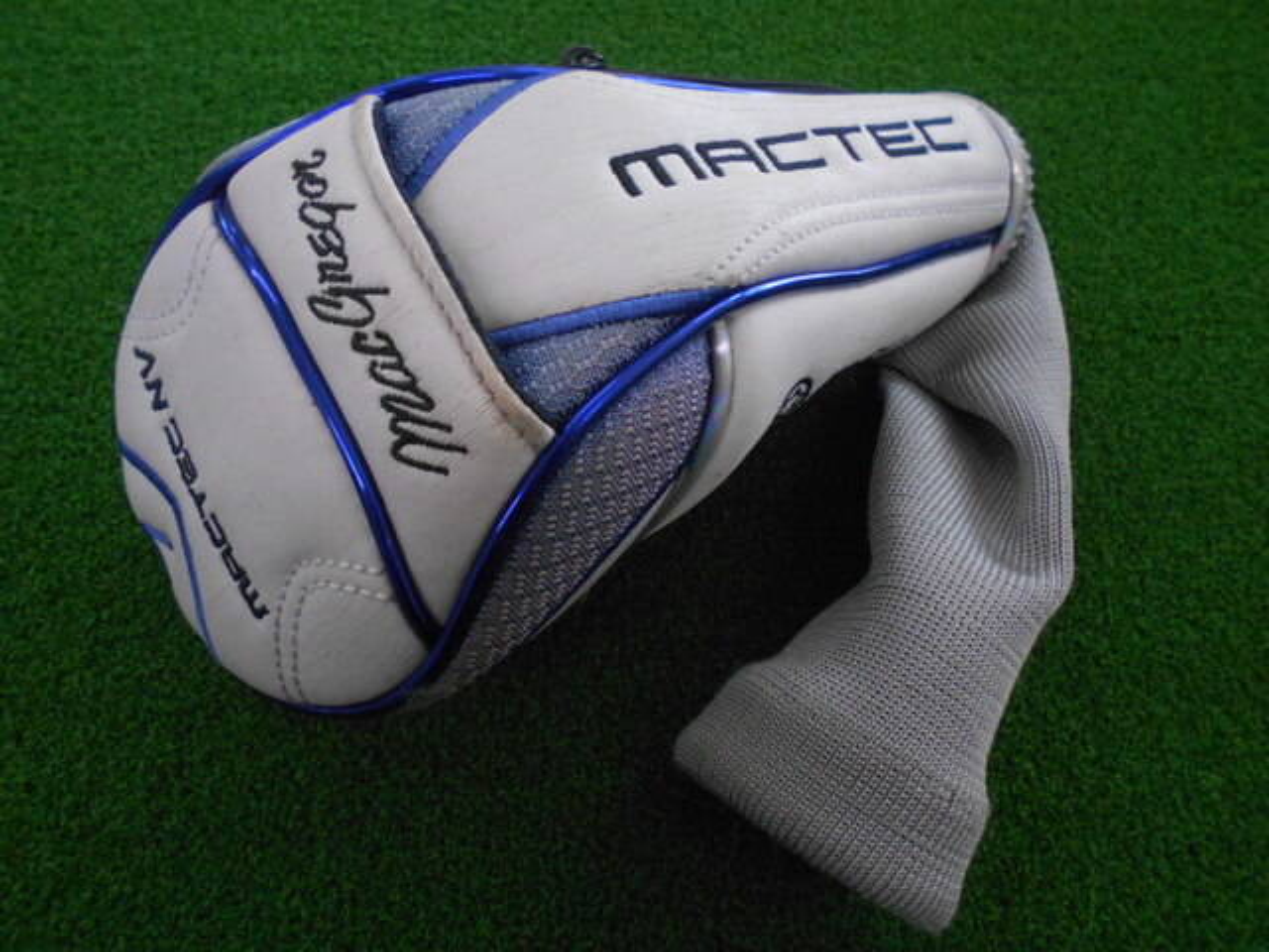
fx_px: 953
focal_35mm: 26
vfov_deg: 53.1
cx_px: 634
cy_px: 476
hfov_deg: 67.3
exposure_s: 1/250
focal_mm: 4.6
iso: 450
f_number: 3.2
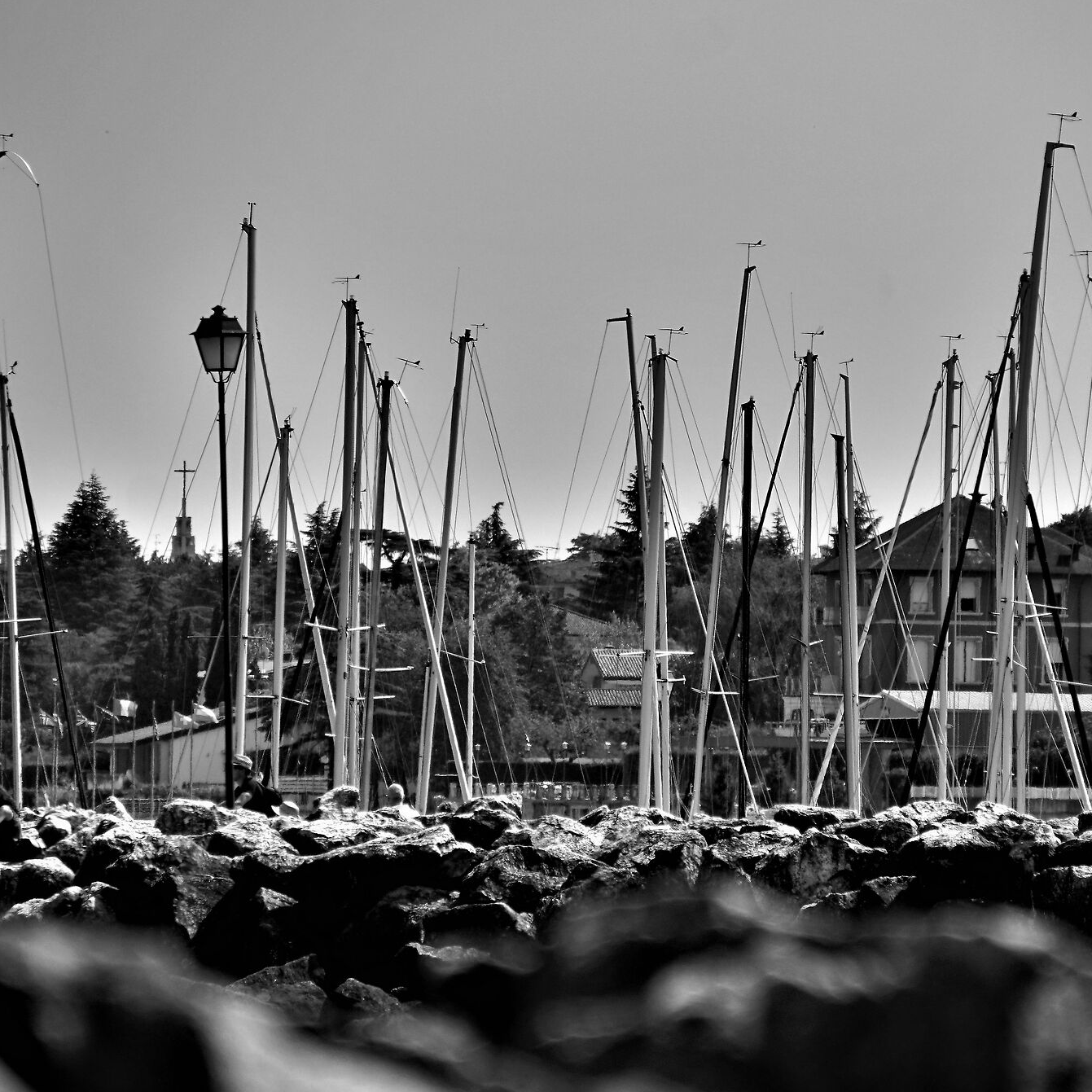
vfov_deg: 2.7
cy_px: 454
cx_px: 735
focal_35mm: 639
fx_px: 22806
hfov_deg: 2.7
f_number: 7.1
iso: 100
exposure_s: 1/500
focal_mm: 280
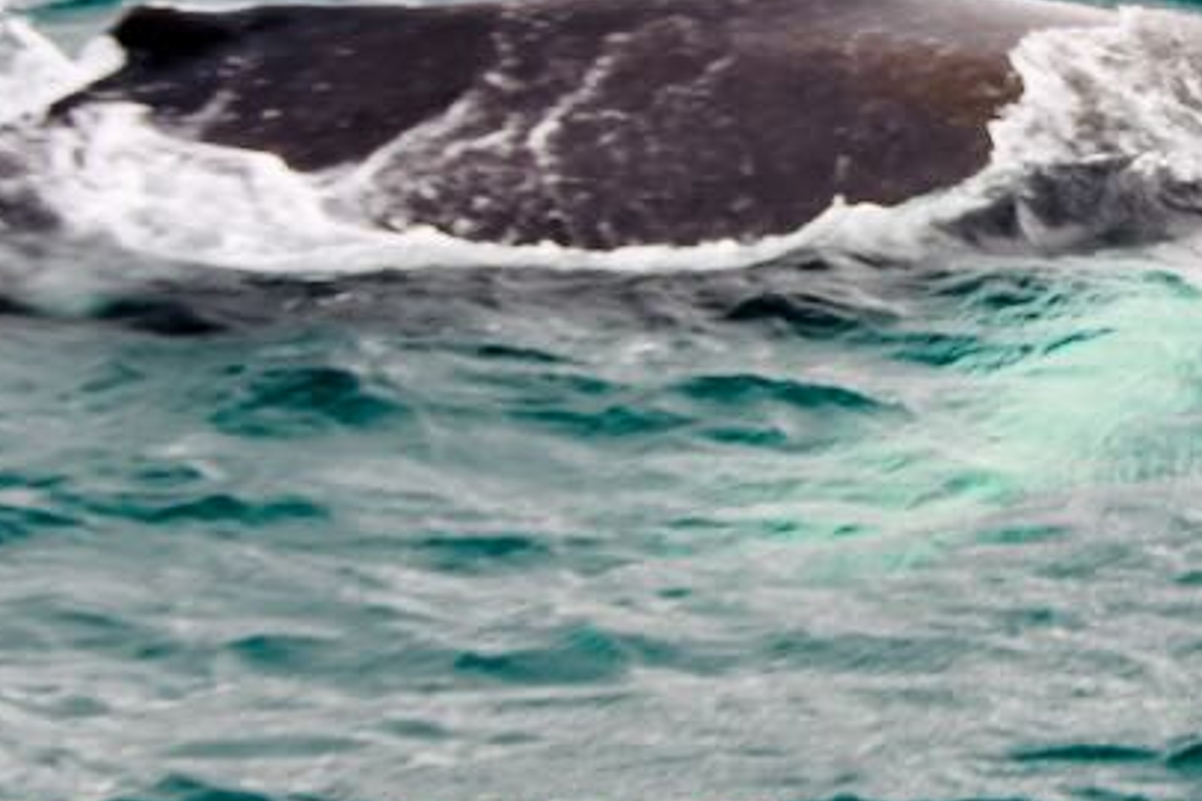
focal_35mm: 334
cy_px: 30
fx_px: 11151
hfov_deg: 6.2
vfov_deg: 4.1
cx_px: 1232
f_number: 5.6
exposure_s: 1/250
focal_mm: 82
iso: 200
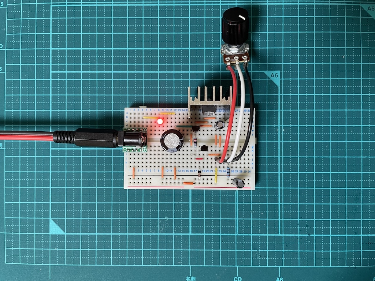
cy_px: 140
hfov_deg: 67.3
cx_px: 188
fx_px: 282
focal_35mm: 26
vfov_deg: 53.1
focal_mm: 4.2
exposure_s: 1/60
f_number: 1.6
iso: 250
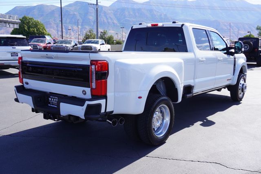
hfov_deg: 51.2
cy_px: 87
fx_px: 272
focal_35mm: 38
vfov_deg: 35.6
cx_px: 130
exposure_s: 1/125
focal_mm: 25
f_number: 9
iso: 100
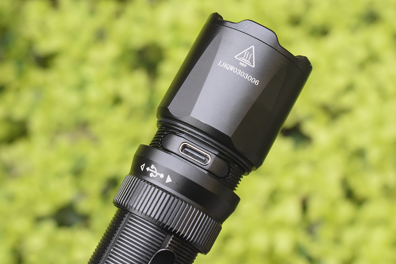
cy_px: 133
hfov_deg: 24.3
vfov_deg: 16.4
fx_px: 918
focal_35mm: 84
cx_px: 198
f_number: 10
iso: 3200
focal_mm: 55
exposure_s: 1/400
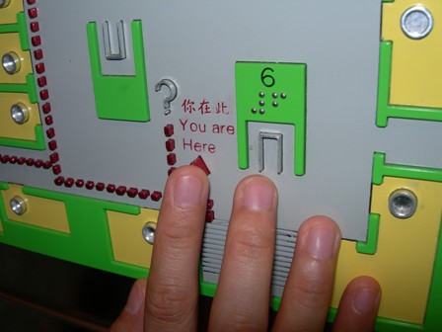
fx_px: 485
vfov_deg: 37.7
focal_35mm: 38
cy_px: 166
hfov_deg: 49.0
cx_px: 221
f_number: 4.8
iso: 50
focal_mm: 7.8
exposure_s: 1/60.1
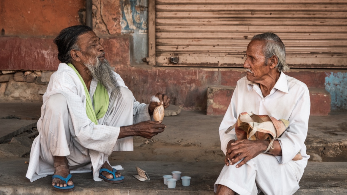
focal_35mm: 66
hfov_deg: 31.7
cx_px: 222
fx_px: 607
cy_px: 136
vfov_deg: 18.2
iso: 450
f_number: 5
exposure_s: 1/100
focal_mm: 46
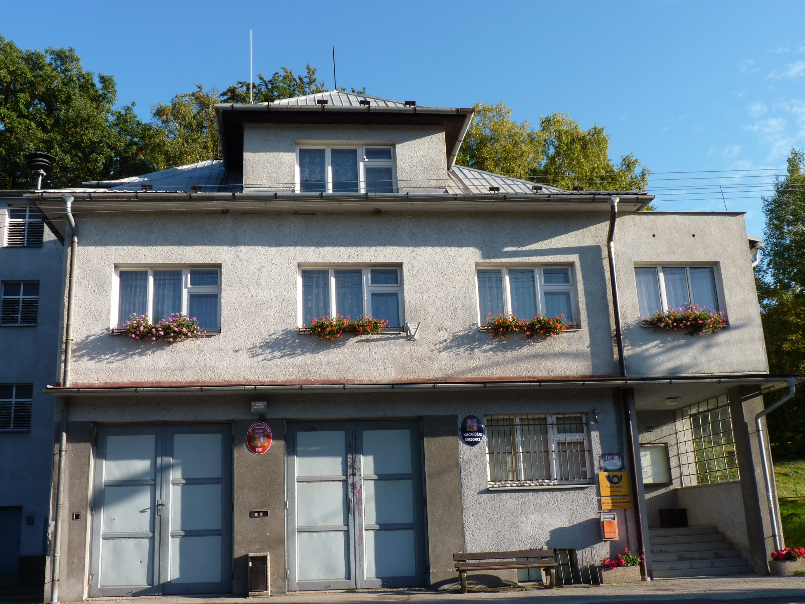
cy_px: 307
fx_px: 861
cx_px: 375
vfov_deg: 38.7
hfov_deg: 50.1
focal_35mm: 37
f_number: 4.5
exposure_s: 1/200
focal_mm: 5.6
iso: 80
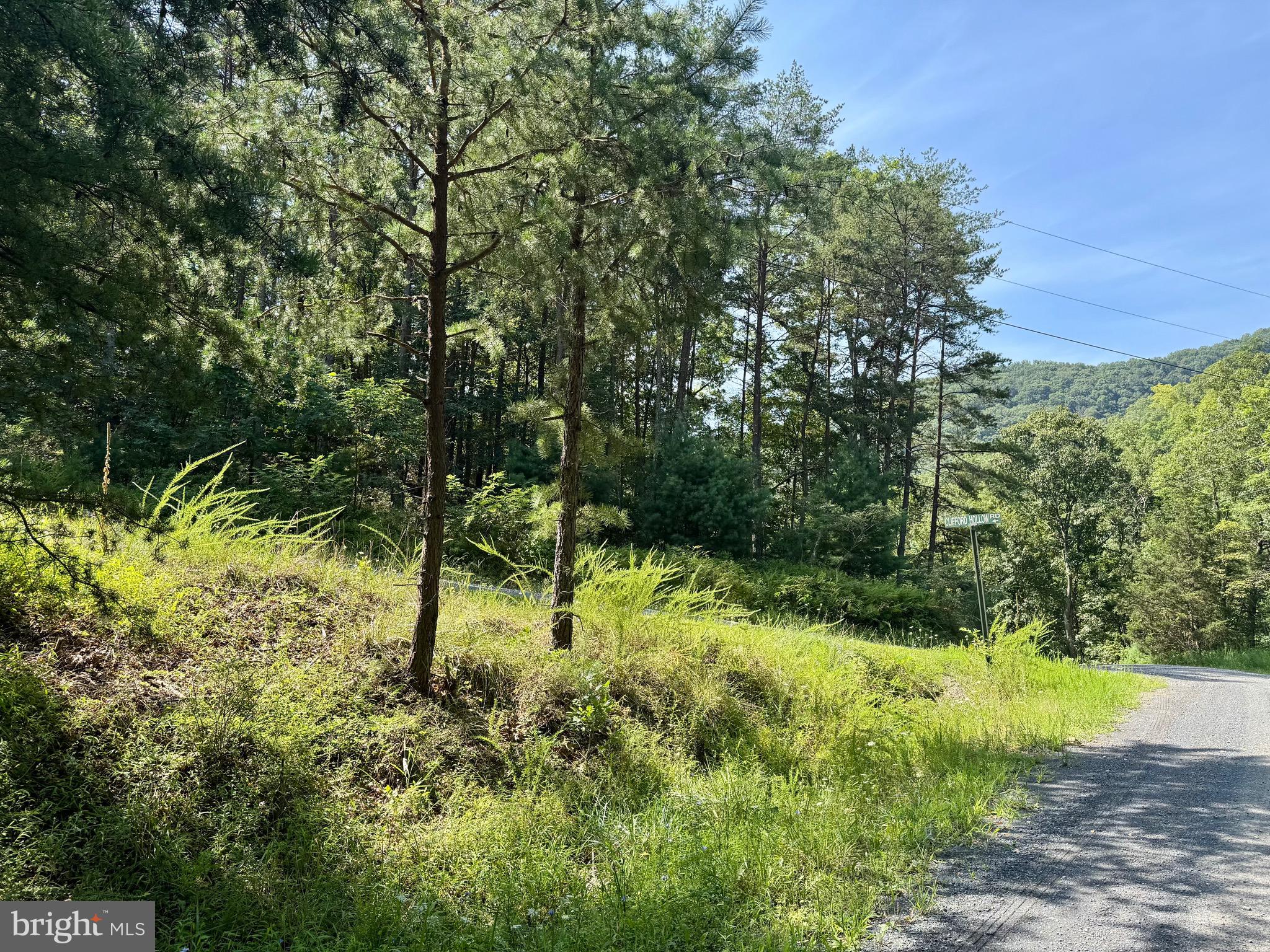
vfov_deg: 56.8
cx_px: 635
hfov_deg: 71.6
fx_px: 881
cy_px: 476
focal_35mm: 24
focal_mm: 6.76
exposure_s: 1/1112
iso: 80
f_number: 1.78
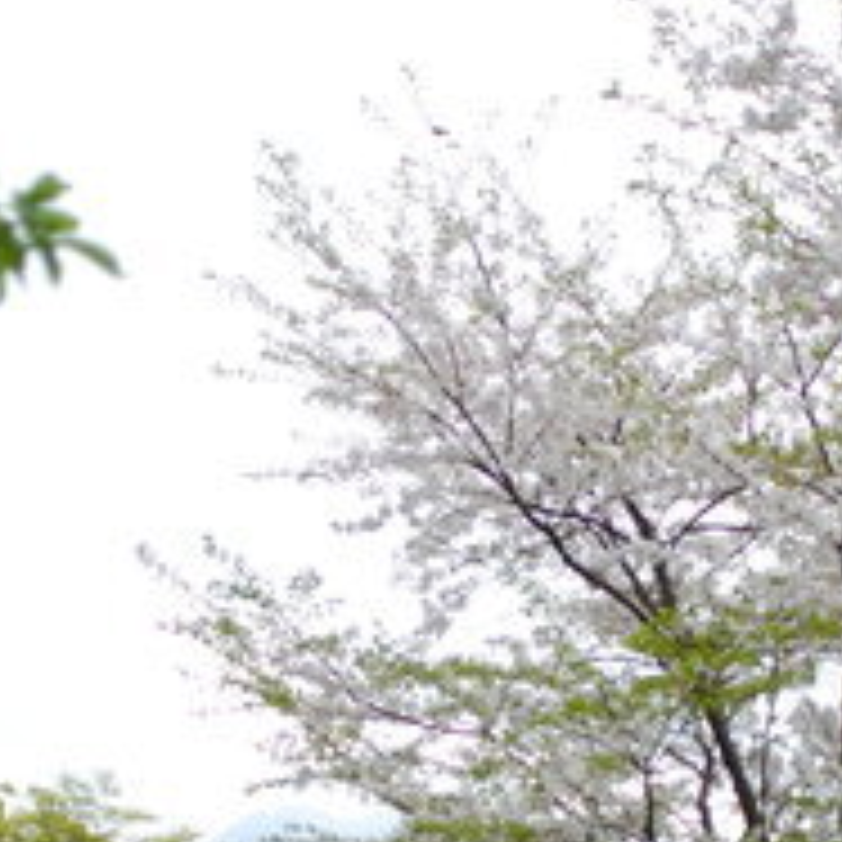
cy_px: 597
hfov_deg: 21.1
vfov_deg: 21.0
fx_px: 2257
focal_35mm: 82
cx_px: 441
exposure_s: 1/500
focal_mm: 24
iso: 160
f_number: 1.8
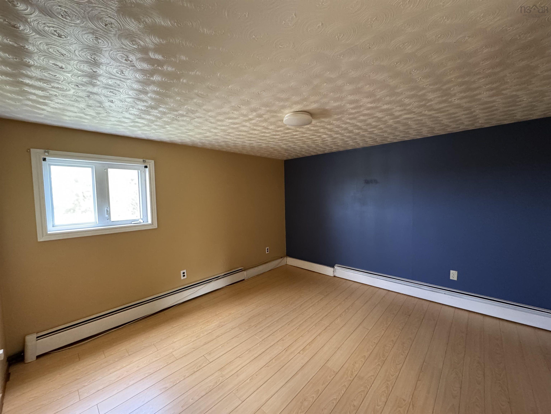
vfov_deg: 85.7
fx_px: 223
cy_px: 207
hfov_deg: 102.1
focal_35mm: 14
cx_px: 276
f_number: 2.2
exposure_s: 1/60
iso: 640
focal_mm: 2.22
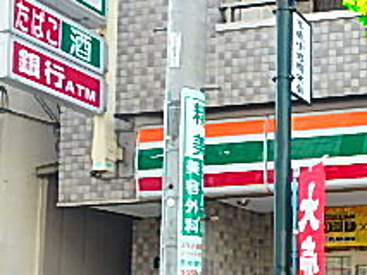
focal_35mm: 63
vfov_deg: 22.2
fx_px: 668
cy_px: 290
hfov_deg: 24.9
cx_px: 522
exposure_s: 1/160
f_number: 3.5
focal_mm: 3.7
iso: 125
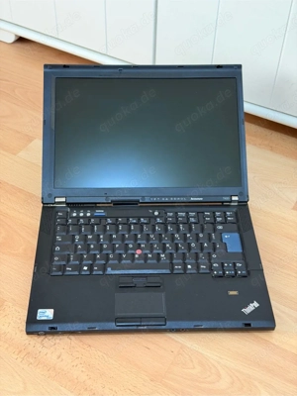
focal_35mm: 48
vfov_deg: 39.7
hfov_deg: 30.3
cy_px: 198
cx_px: 148
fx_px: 549
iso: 500
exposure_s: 1/40
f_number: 1.78
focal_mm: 6.76
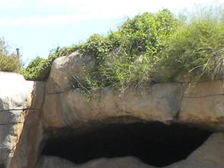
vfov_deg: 7.2
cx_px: -117
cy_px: 289
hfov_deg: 9.5
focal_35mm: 202
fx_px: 1308
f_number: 10
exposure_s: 1/81.8
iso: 90
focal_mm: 6.6
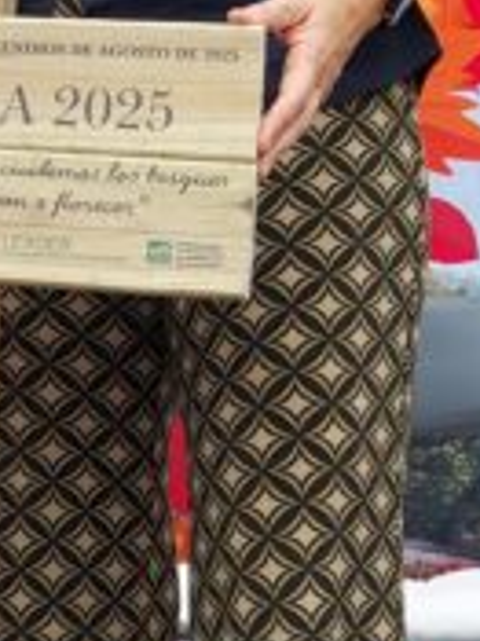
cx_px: -388
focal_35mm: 152
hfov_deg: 9.3
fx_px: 2814
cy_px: 227
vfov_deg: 13.0
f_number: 1.8
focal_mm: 4
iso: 25
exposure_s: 1/191
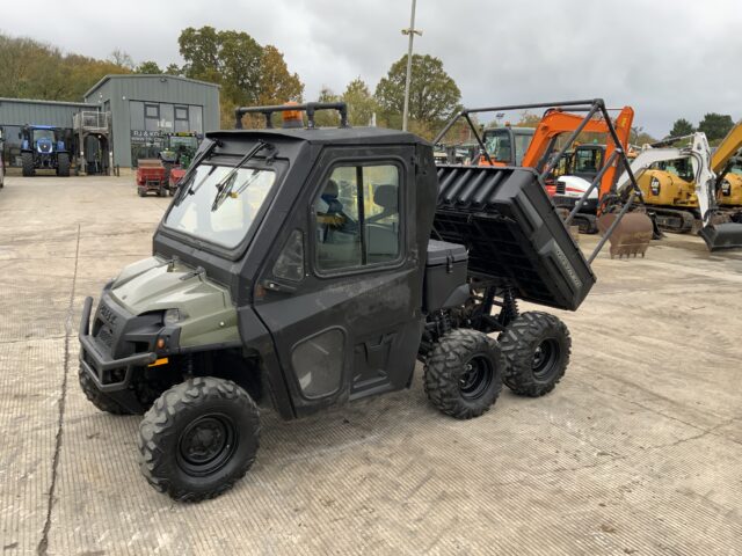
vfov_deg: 48.2
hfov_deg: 61.7
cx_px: 371
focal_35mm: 29
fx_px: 622
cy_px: 278
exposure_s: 1/187
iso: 16
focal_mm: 3
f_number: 1.8
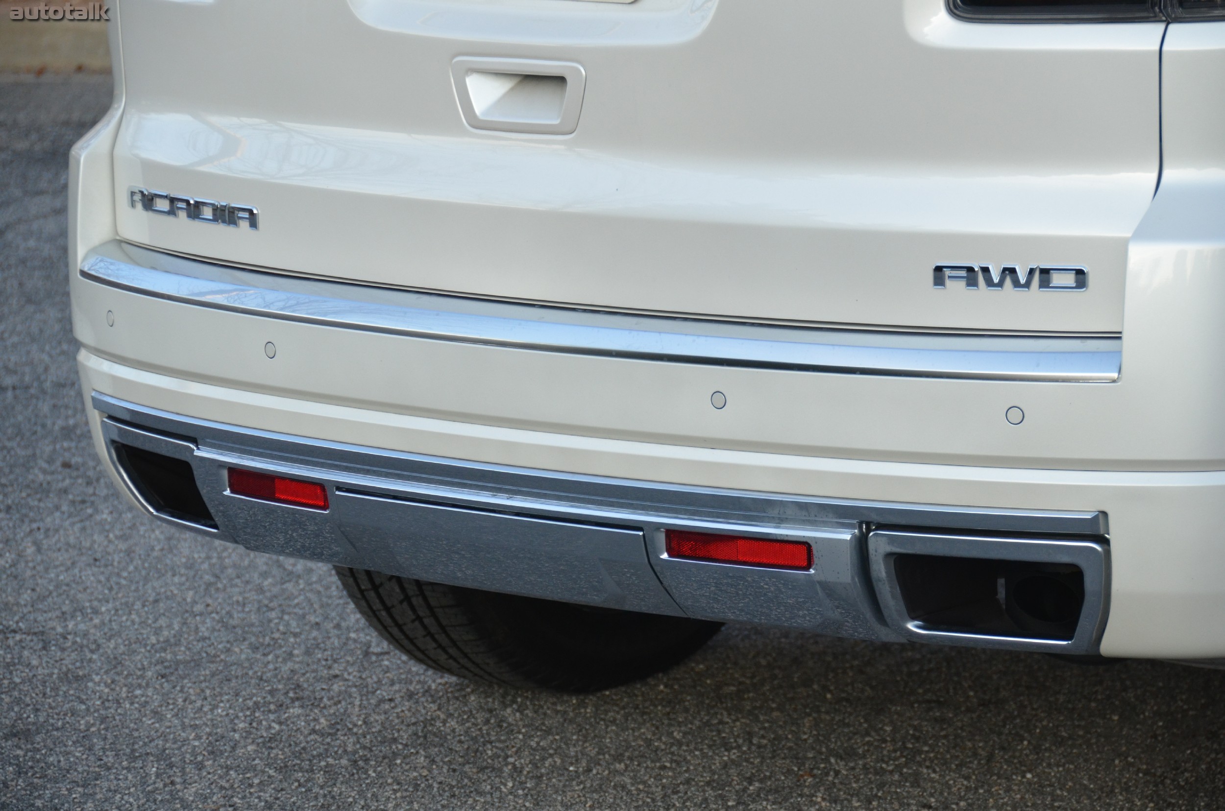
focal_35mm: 158
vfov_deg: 8.7
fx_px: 5348
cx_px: 612
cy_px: 406
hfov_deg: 13.1
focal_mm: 105
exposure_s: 1/500
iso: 800
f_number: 5.3
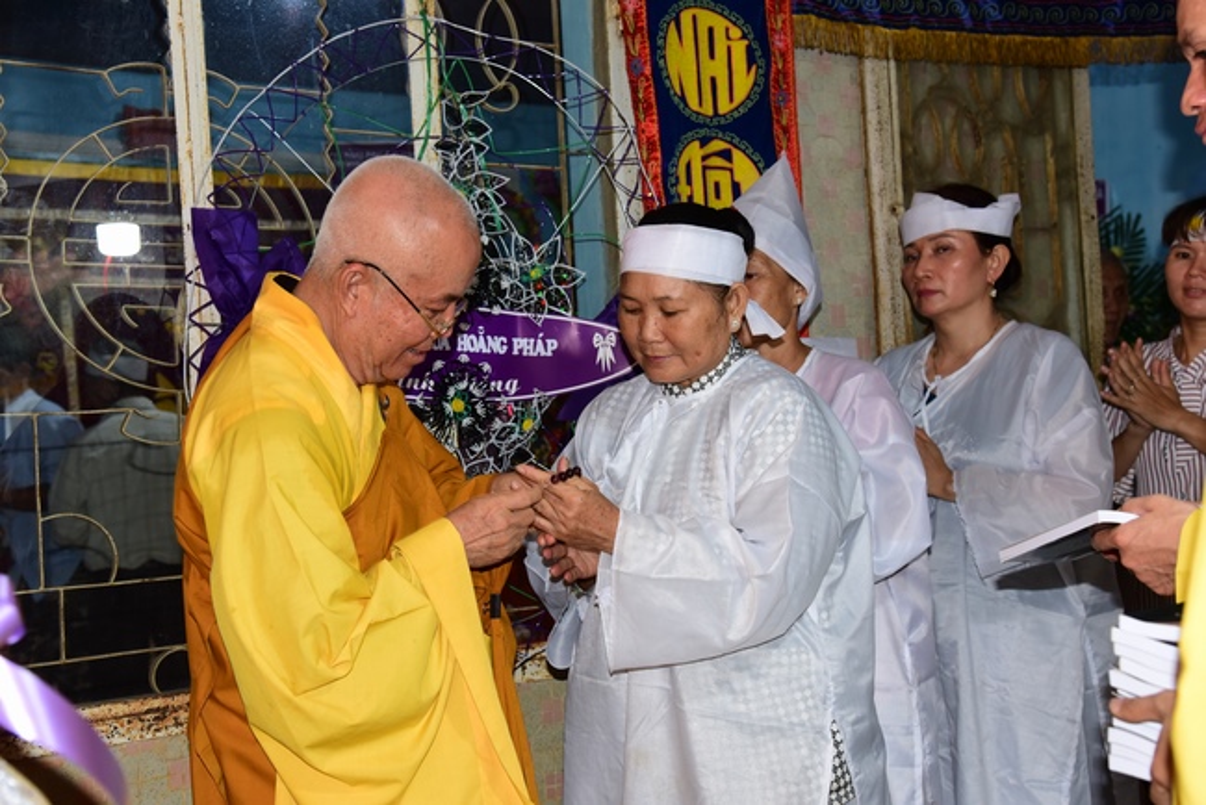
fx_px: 1542
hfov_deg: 42.7
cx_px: 603
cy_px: 402
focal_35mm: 46
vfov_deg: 29.3
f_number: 5
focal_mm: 46
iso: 800
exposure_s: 1/50
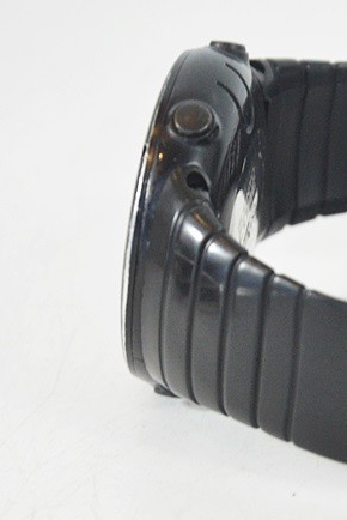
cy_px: 347
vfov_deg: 6.3
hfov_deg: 4.2
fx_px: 4706
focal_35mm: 326
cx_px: 327
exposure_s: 1/100
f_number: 5.6
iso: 1600
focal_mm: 105
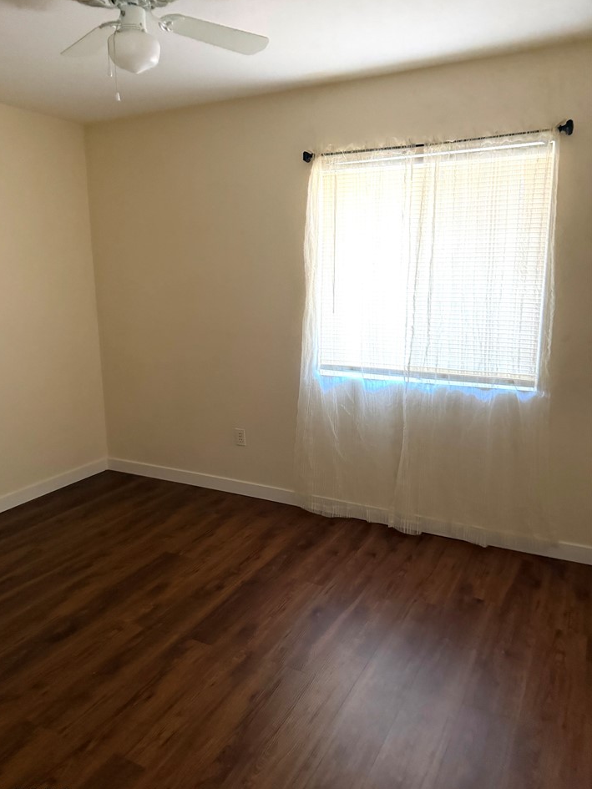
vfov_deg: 67.3
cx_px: 272
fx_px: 593
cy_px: 390
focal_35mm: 26
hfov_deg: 53.0
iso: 640
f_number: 1.78
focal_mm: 6.76
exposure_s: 1/60
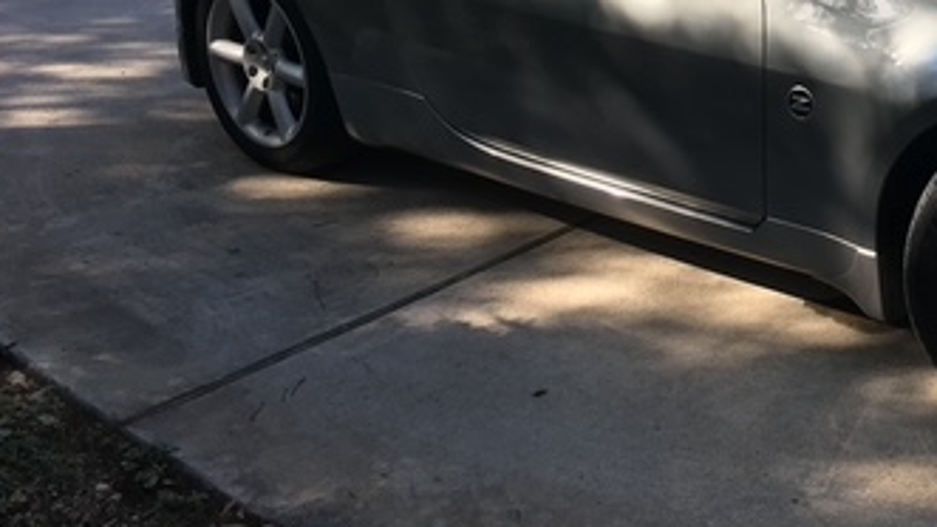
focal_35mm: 61
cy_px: 65
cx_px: 869
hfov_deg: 32.4
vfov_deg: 19.4
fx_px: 1515
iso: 25
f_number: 2.2
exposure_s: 1/370
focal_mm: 4.15
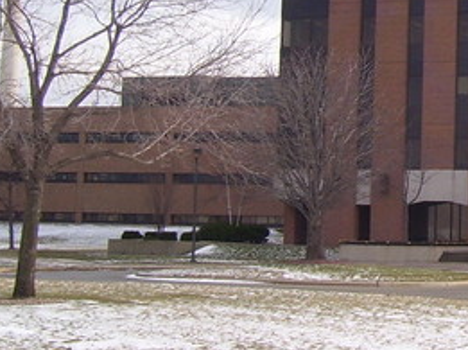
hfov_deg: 17.6
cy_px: 26
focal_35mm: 107
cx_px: 558
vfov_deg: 13.7
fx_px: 1445
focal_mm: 5.6
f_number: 4.8
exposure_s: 1/250
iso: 80
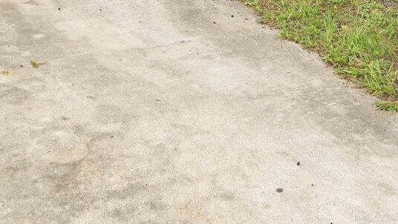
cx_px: 232
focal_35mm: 64
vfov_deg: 15.1
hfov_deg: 32.8
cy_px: -231
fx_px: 676
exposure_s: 1/200
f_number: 5.6
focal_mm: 16
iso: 320
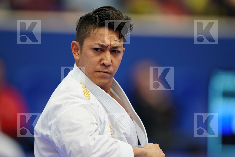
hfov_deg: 5.2
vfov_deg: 3.4
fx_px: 2611
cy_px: 78
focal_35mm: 400
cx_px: 118
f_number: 2.8
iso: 1600
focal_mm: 400
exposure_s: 1/500
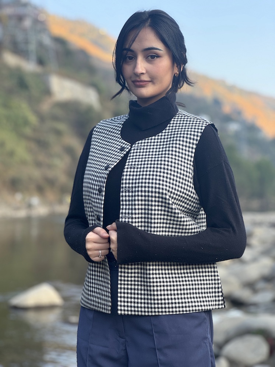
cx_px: 138
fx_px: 816
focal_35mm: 77
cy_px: 184
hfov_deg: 19.1
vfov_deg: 25.3
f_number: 2.8
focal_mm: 9
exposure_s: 1/99
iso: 32
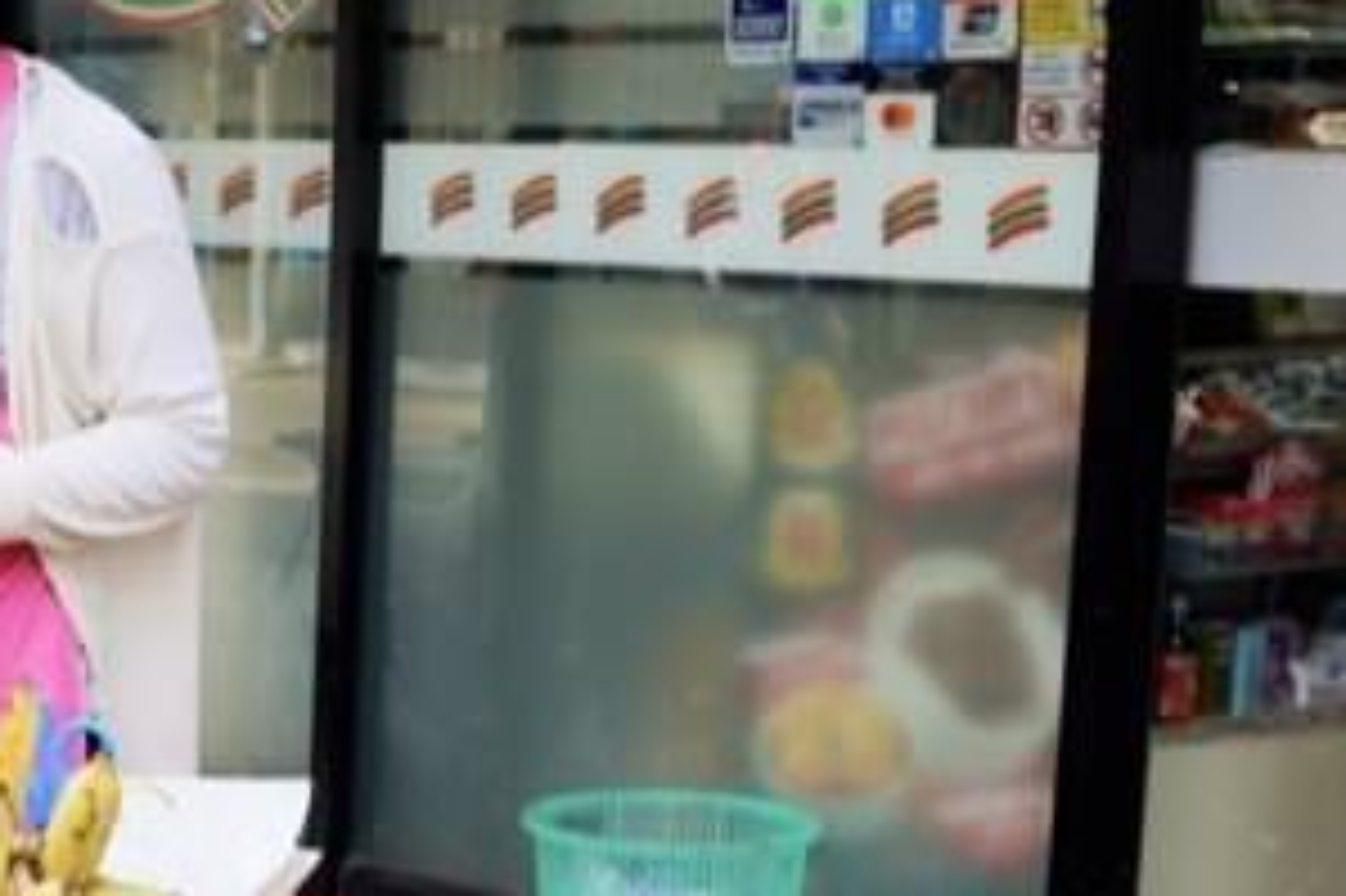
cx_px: -797
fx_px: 3637
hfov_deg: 18.1
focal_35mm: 97
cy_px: 738
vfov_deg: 14.0
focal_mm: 29.1
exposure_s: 1/80
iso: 100
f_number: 4.5
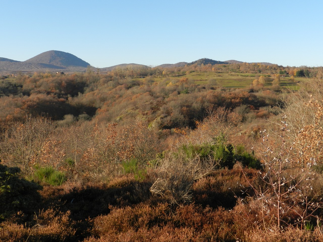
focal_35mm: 46
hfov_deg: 41.2
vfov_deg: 31.5
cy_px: 121
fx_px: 429
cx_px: 162
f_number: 4.2
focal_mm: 8.1
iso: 160
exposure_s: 1/640
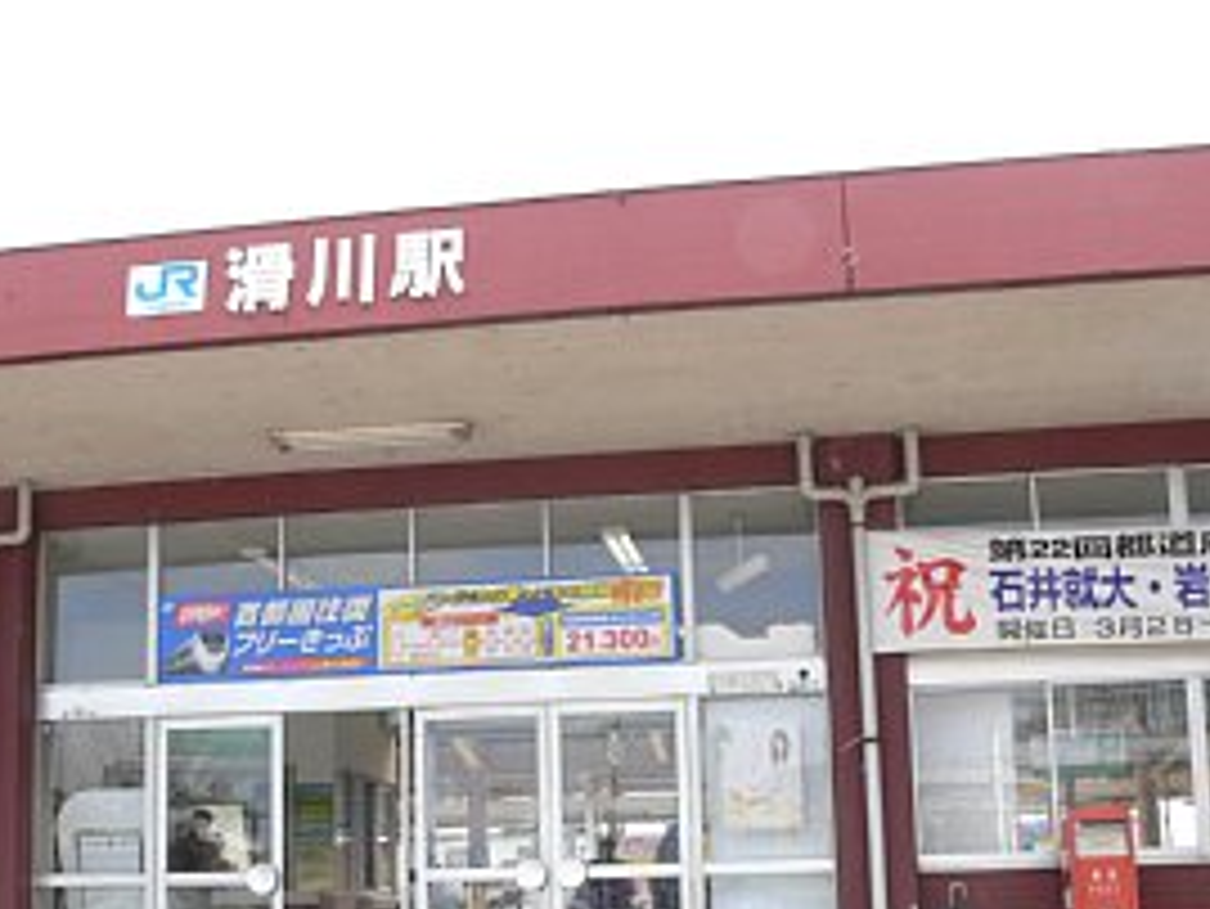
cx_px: 463
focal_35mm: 52
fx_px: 1818
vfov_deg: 27.9
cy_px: 594
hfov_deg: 36.6
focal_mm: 7.4
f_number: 7.1
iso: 100
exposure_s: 1/100
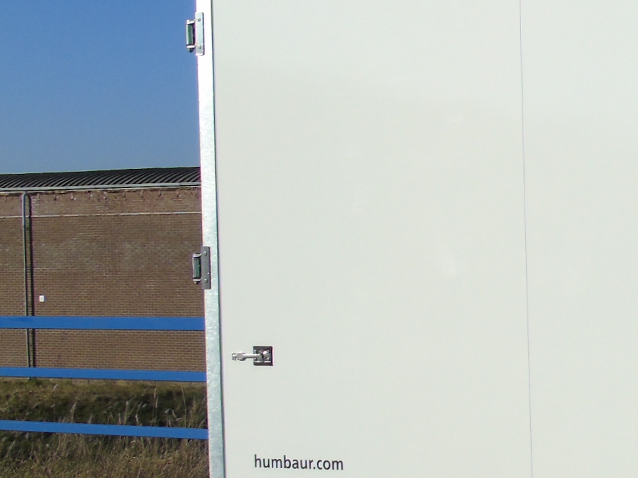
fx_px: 1529
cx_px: 863
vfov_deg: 17.7
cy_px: 325
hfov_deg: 21.1
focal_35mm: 83
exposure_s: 1/1000
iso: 80
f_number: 4.2
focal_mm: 5.2
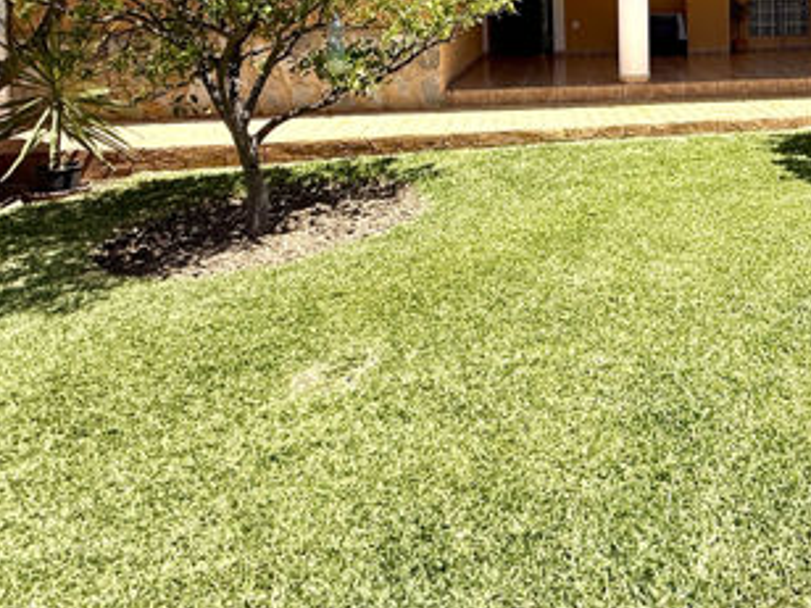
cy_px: 39
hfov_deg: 50.2
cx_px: 736
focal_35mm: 32
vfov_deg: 40.2
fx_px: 750
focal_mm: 2.22
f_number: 2.2
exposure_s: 1/1312
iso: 50
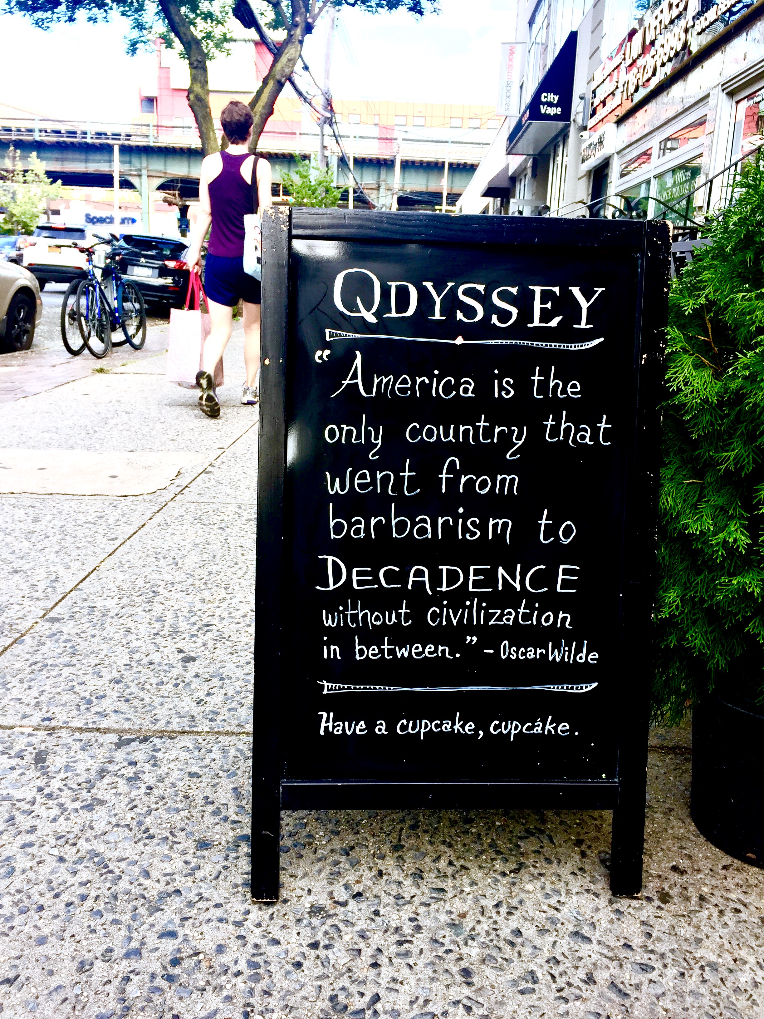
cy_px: 510
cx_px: 382
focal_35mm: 29
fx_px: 853
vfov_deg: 61.7
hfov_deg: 48.2
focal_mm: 4.15
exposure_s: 1/133
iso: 32
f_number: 2.2
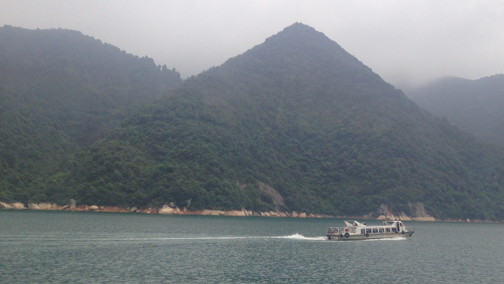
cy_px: 234
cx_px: 277
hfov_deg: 39.8
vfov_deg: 22.7
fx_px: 695
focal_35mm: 52
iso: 50
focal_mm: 4.12
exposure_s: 1/455
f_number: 2.4
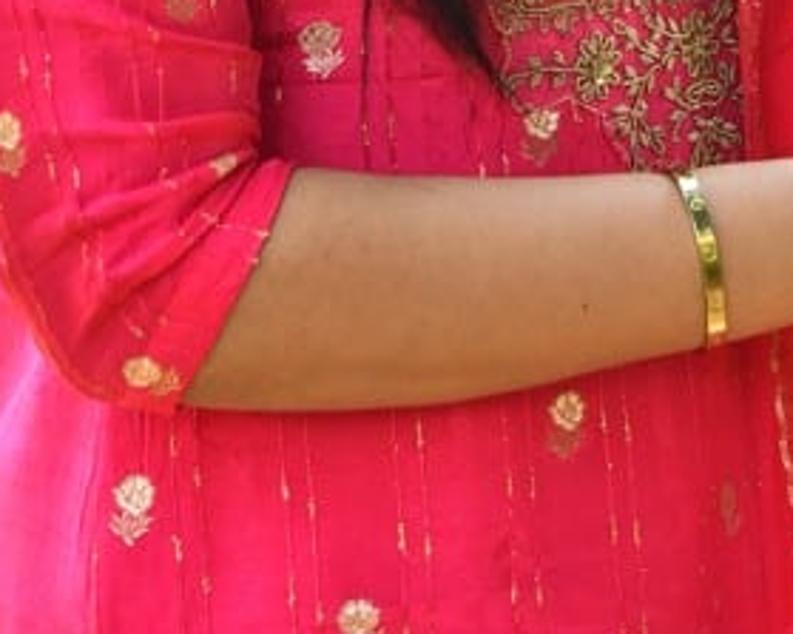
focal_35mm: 317
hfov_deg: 6.1
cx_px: 421
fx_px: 7437
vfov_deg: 4.8
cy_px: -446
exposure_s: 1/160
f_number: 4
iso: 320
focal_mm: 98
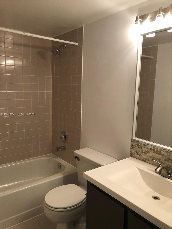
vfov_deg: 63.4
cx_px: 86
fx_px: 186
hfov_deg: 49.7
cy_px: 114
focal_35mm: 28
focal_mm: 3.99
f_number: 1.8
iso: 20
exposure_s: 1/30
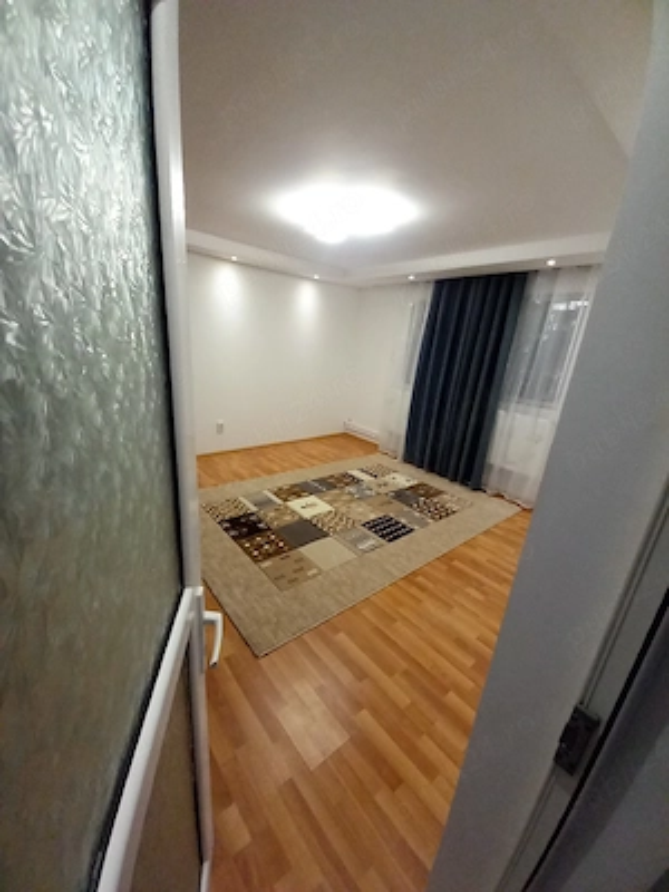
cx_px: 334
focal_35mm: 13
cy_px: 446
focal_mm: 1.13
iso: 160
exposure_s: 1/50
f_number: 2.2
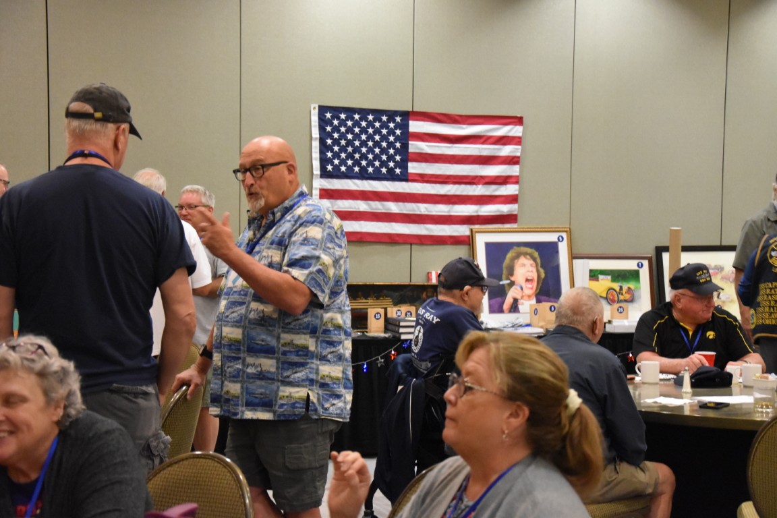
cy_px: 259
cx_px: 388
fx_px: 1554
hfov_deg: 28.1
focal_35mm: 72
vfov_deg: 18.9
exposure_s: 1/60
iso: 5000
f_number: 4.8
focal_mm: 48
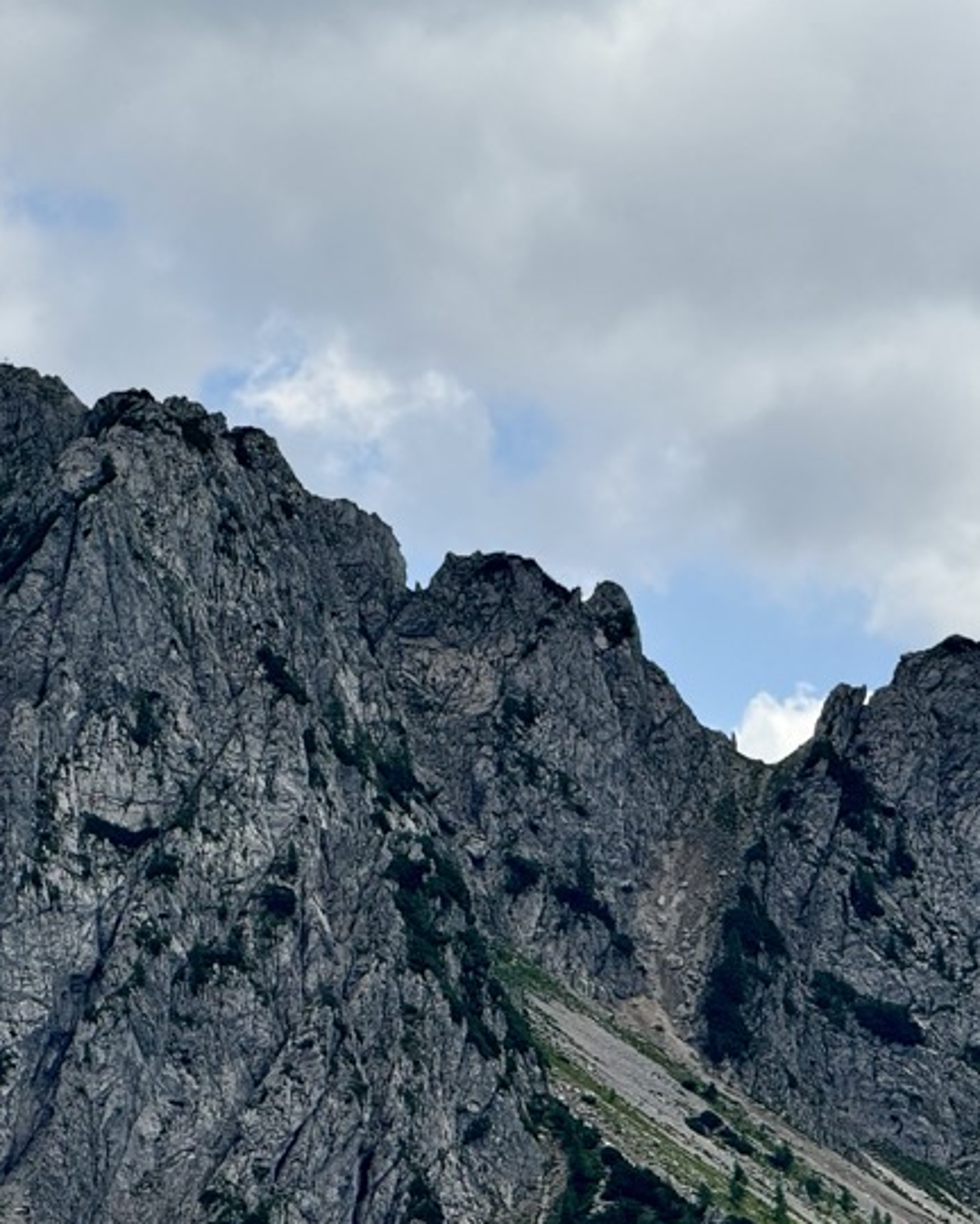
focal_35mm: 222
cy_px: 603
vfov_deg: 8.7
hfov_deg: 6.9
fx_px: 8049
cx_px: -104
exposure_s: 1/2817
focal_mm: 15.66
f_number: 2.8
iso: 50
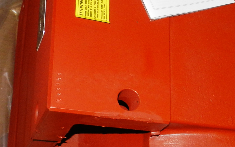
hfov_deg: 28.1
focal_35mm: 71
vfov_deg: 18.1
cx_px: 202
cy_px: 121
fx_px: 455
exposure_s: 1/30
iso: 200
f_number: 3.4
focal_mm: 4
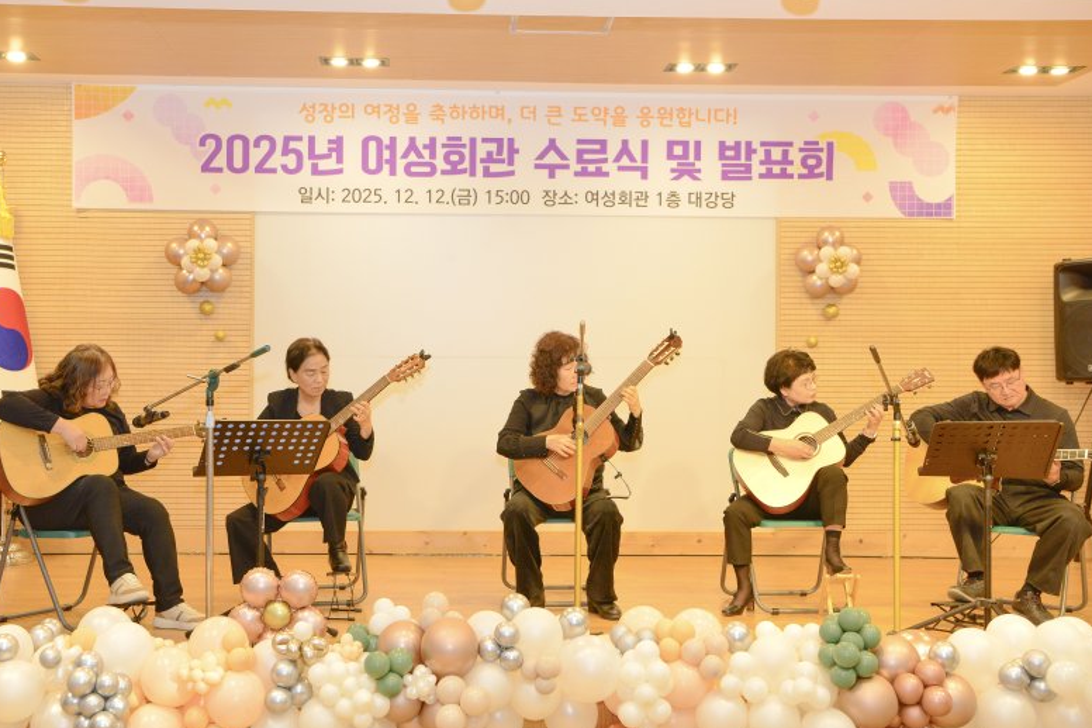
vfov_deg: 40.0
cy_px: 370
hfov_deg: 57.2
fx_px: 1001
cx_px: 547
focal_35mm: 33
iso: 2000
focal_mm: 32
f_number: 5
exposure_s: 1/160
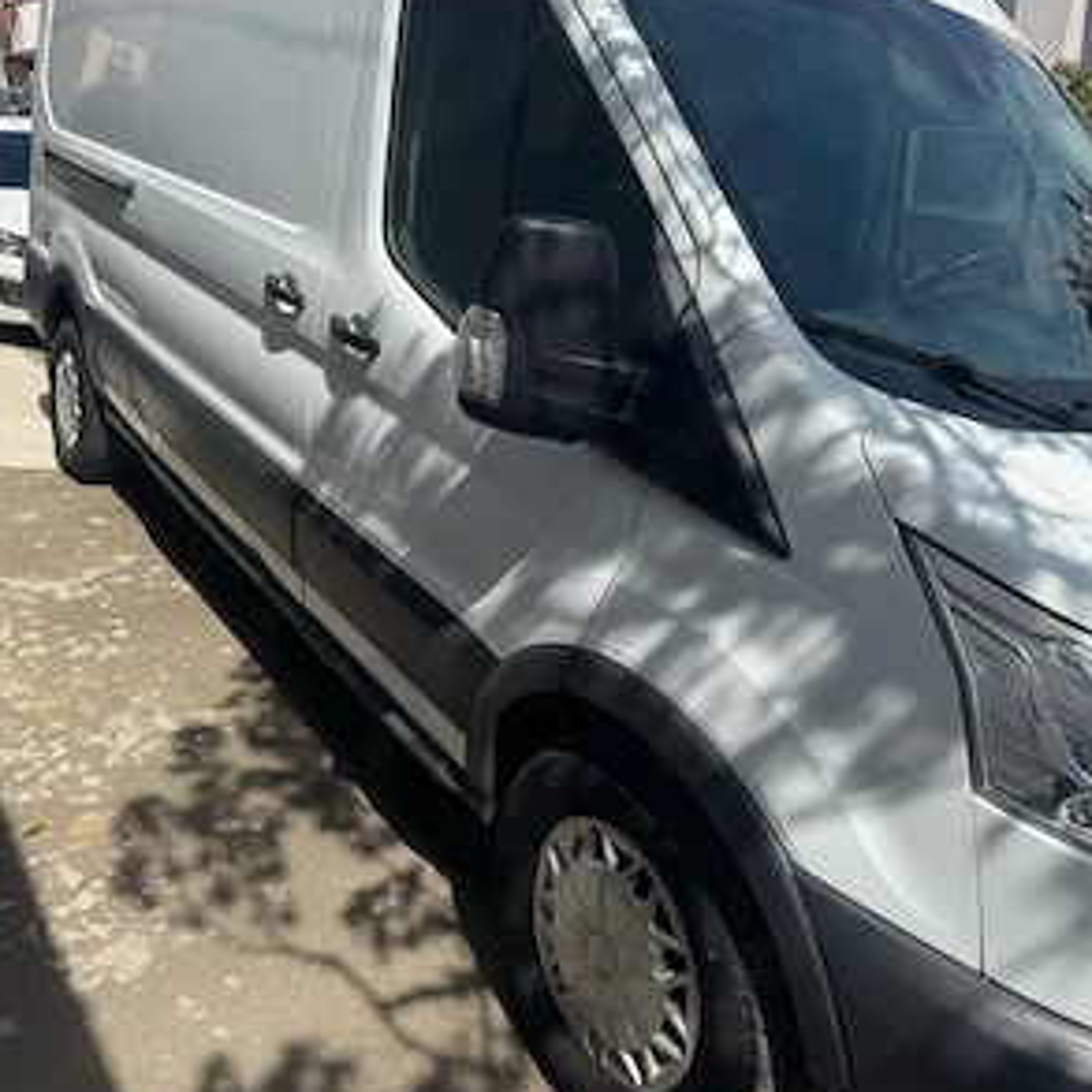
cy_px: 429
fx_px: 1035
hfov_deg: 55.6
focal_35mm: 29
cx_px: 552
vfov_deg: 55.2
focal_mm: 6.76
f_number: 1.78
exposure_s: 1/4608
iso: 80
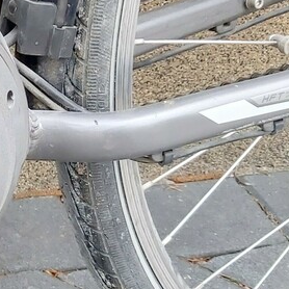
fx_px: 1001
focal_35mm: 106
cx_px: -181
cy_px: 146
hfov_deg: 14.9
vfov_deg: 16.4
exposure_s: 1/50
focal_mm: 3.92
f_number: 1.7
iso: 64
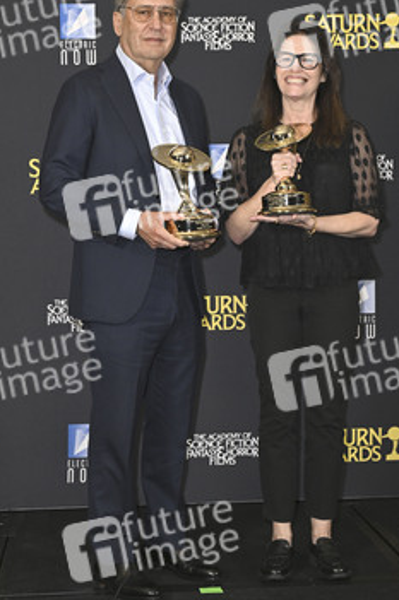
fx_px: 950
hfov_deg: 23.7
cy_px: 285
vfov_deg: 35.1
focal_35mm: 57
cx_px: 200
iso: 2000
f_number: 5.6
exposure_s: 1/320
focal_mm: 50
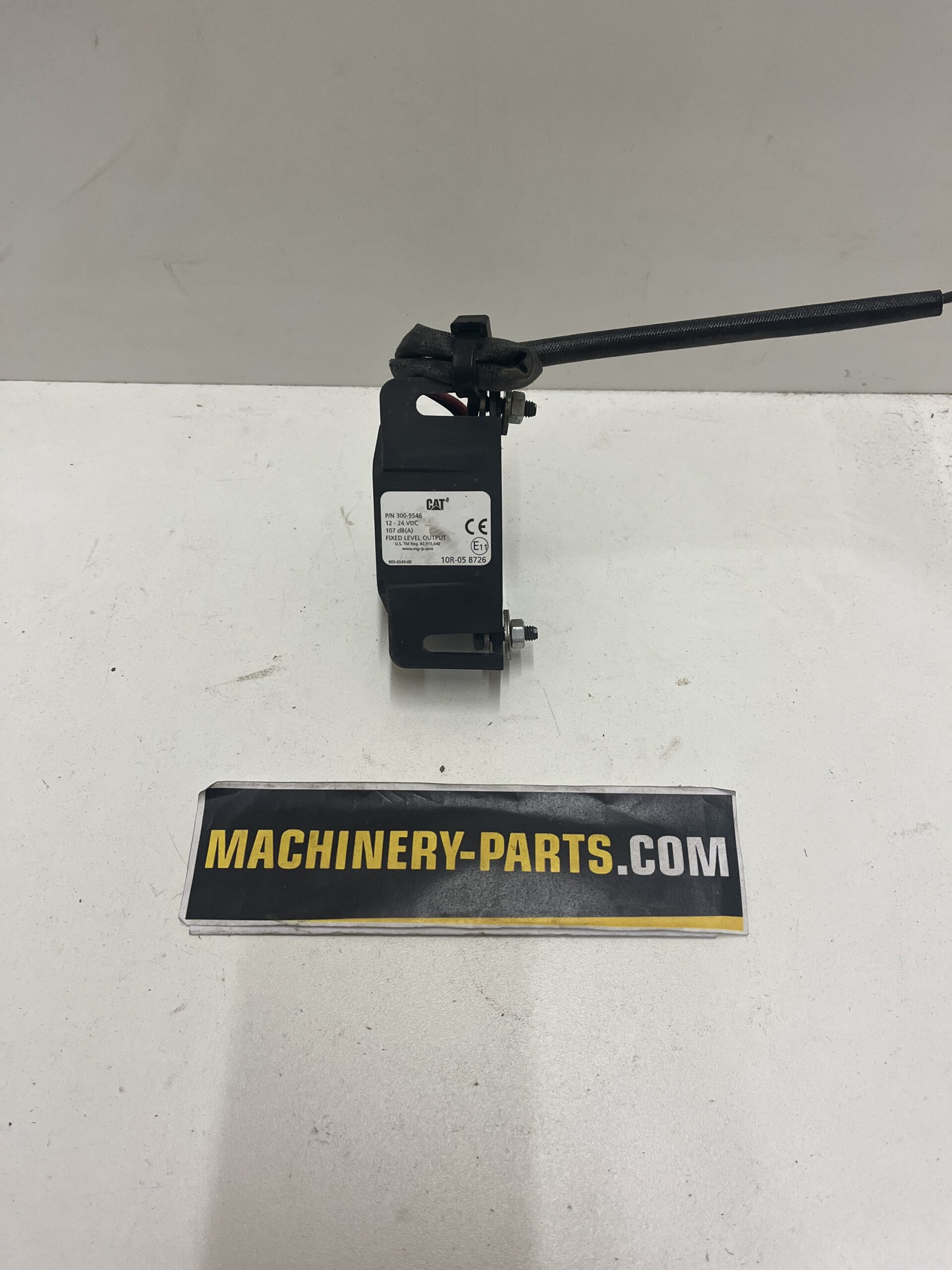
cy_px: 635
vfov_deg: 67.3
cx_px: 476
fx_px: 953
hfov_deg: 53.1
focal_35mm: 26
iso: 125
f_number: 1.6
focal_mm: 5.1
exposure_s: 1/100
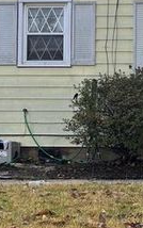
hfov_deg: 14.7
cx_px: 176
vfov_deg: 24.1
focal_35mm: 86
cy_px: 105
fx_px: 536
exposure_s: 1/1029
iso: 50
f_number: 1.5
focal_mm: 5.7
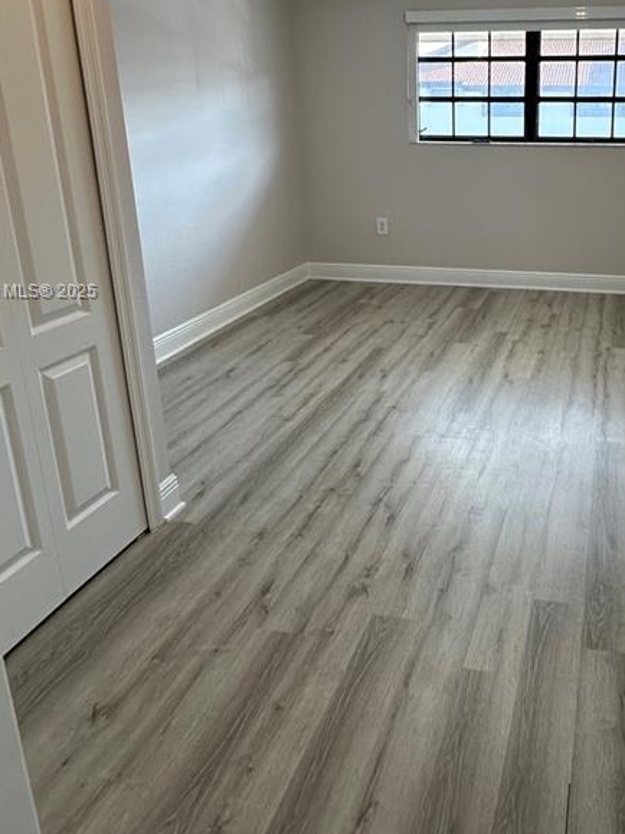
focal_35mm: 29
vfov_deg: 60.5
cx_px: 481
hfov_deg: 46.2
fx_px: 698
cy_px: 292
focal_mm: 2.22
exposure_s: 1/120
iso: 100
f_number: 2.2
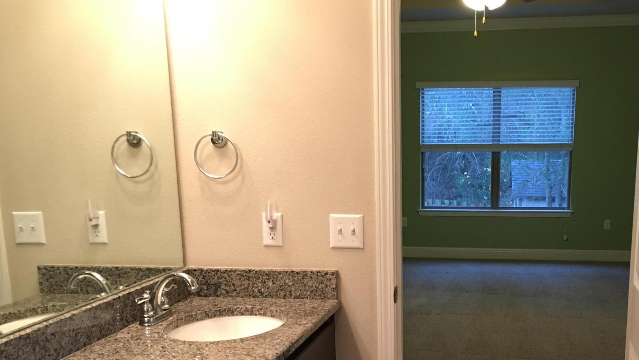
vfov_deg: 27.1
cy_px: 296
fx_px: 729
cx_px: 404
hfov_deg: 46.9
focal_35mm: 43
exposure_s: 1/15
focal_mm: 4.15
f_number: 2.2
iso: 80
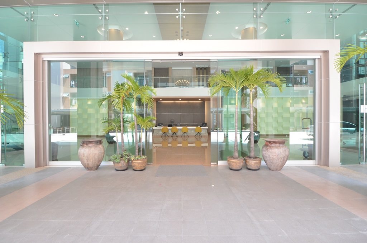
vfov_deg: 67.1
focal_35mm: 18
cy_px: 122
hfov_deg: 90.1
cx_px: 184
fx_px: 183
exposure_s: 1/100
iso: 1250
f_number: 5.6
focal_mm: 12
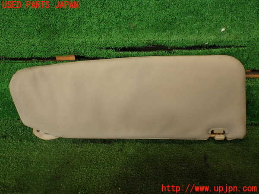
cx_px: 130
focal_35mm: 32
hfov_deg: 56.8
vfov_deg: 44.2
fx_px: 239
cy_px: 97
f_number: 2.4
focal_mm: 5.79
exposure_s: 1/60
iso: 125
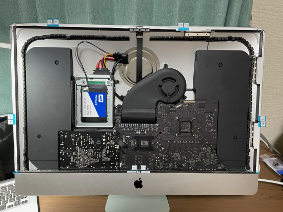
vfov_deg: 53.0
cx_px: 142
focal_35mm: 26
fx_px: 213
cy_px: 106
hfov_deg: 67.3
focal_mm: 4.2
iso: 250
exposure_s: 1/60
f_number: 1.6
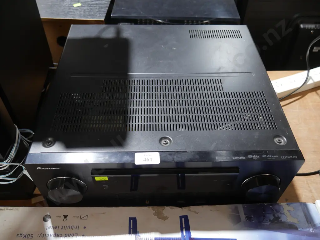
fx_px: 277
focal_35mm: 30
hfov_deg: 59.9
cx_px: 160
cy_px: 120
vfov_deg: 46.8
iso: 640
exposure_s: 1/60
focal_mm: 15
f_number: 3.6
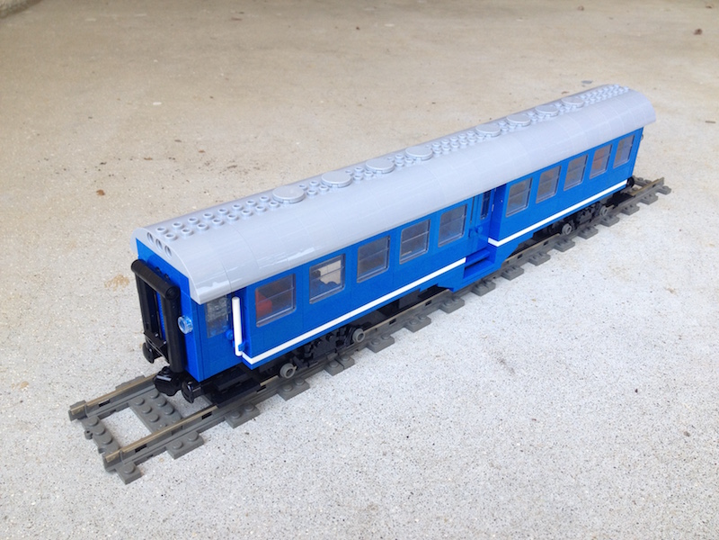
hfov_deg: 52.6
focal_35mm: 35
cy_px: 270
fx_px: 727
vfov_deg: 40.7
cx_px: 360
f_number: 2.4
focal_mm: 4.28
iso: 50
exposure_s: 1/141
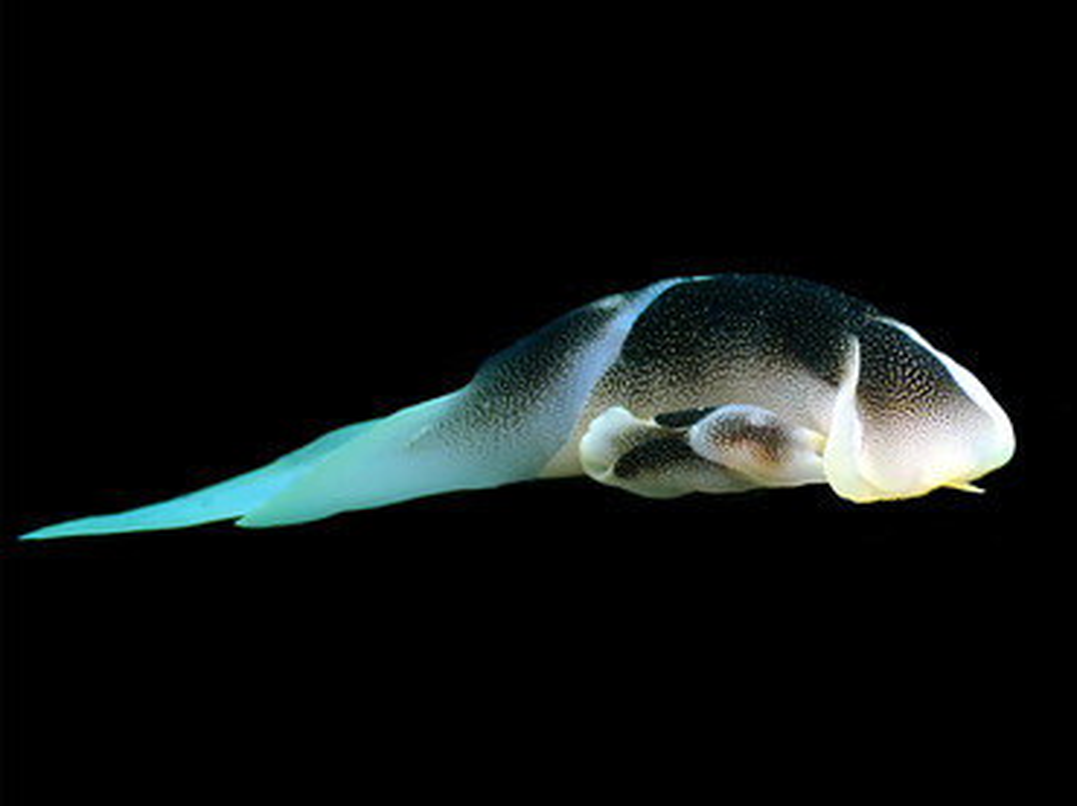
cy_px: 403
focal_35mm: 47
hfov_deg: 40.5
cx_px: 538
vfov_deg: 30.8
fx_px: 1461
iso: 100
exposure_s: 1/250
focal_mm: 8.4
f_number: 3.1
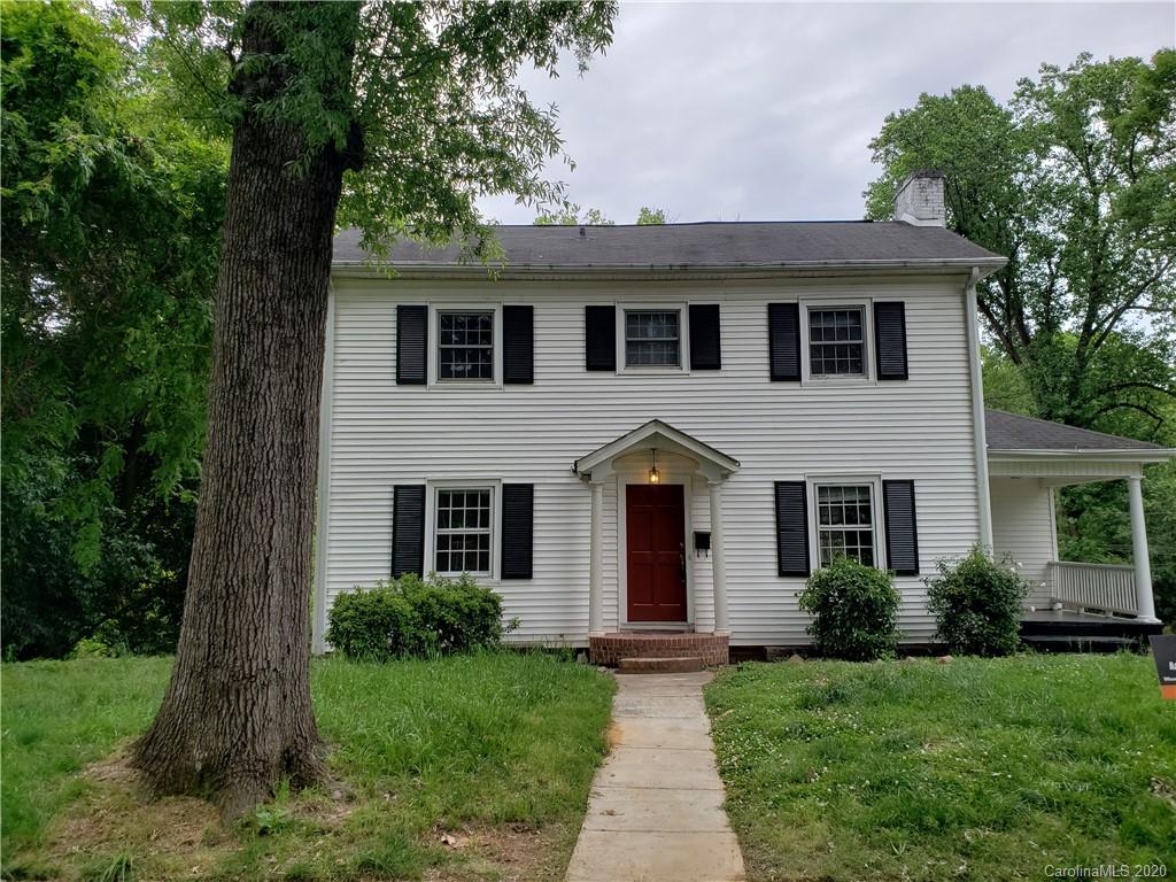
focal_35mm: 26
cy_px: 441
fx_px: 883
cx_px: 588
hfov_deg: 67.3
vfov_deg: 53.1
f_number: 2.4
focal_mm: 4.3
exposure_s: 1/592
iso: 50
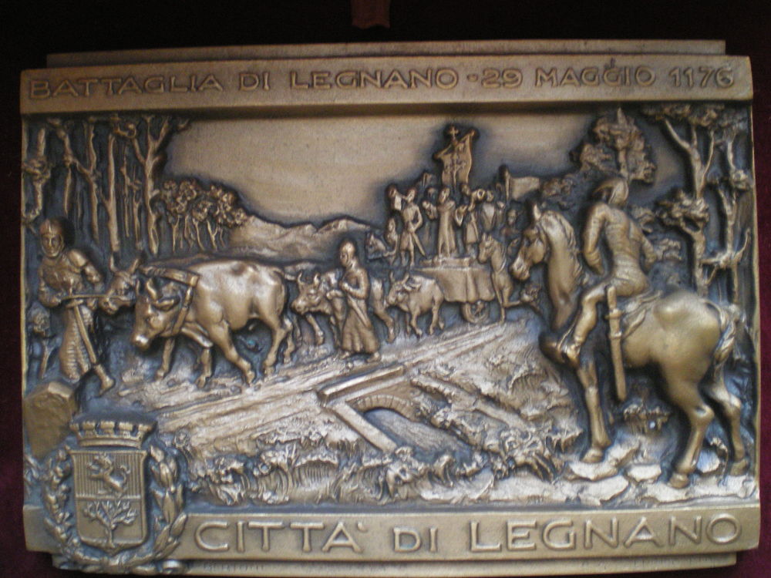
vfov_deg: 37.7
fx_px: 846
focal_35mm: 38
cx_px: 386
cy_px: 289
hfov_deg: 49.0
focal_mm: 6.3
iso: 400
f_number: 3.1
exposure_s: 1/13
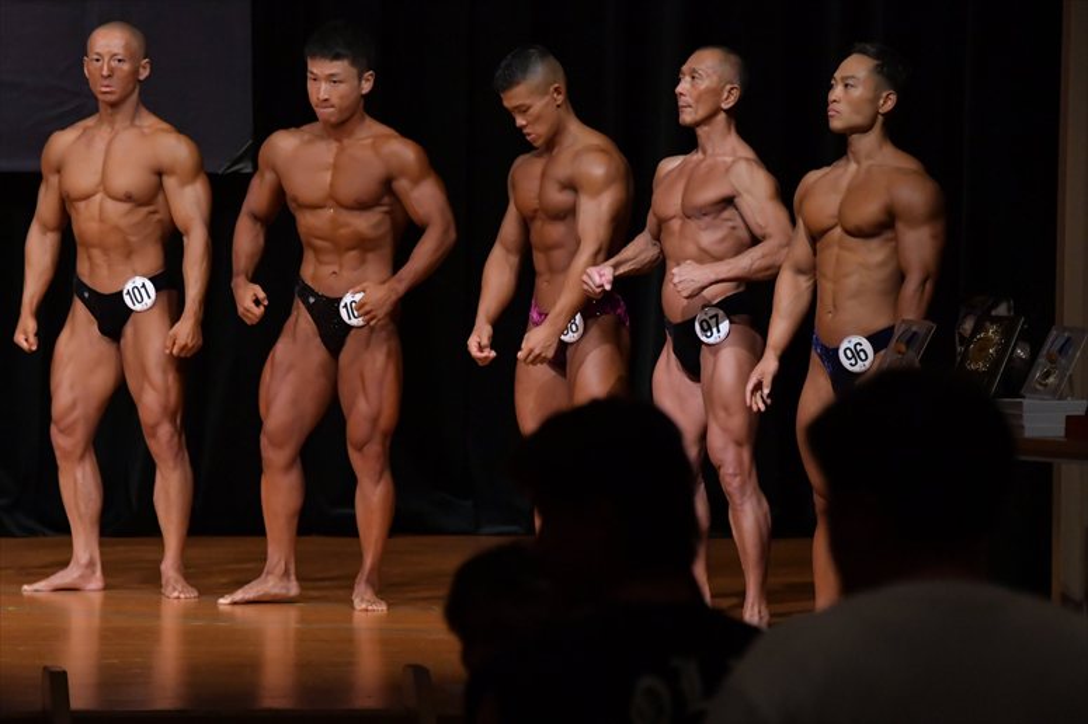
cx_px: 544
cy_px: 362
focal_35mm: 285
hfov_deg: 7.2
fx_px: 8609
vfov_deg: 4.8
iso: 5000
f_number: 5.6
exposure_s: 1/400
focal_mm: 190
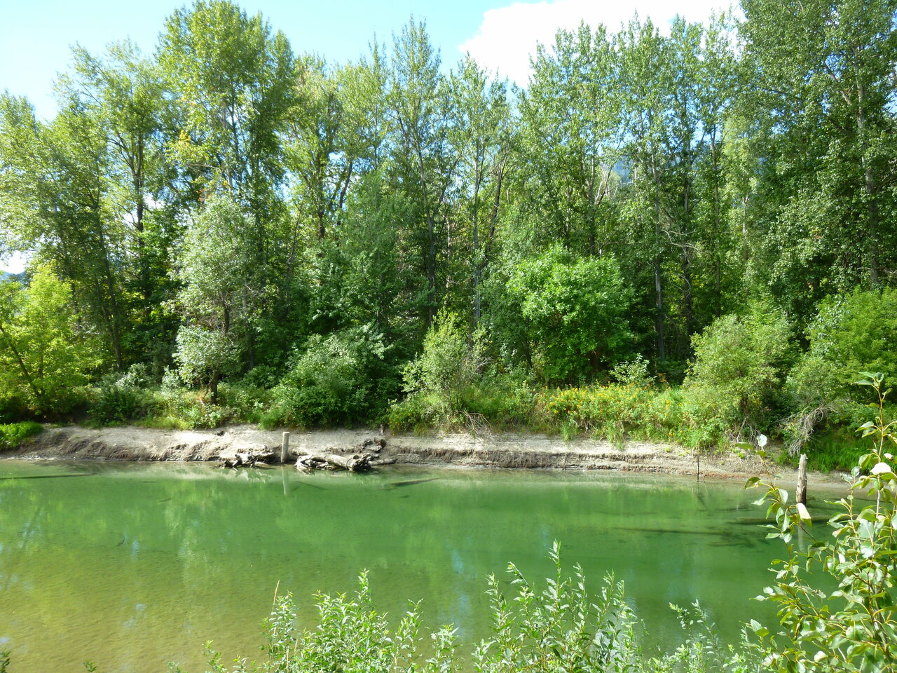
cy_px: 336
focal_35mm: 25
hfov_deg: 69.4
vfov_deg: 54.9
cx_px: 448
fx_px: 648
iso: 80
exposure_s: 1/125
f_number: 3.3
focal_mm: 4.5
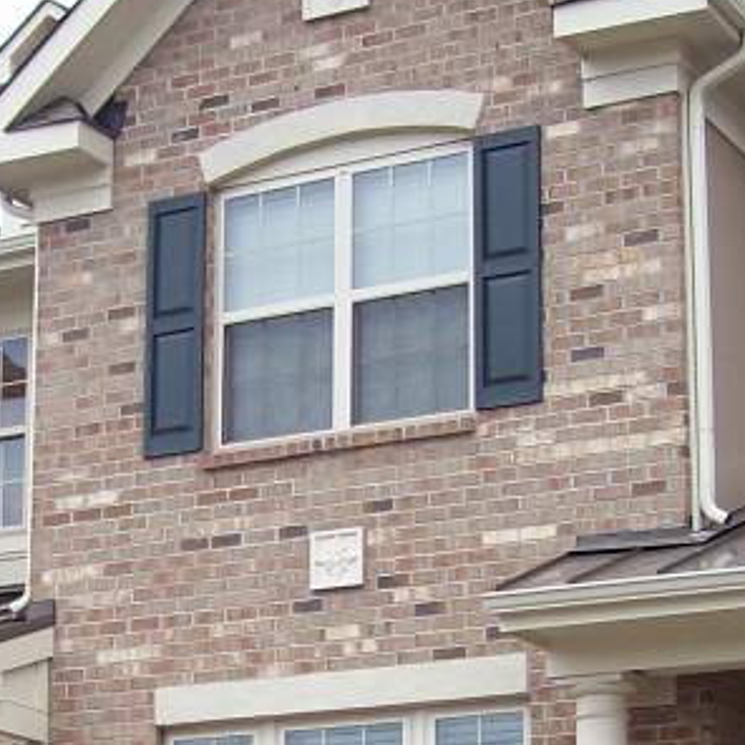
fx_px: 2678
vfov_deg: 15.6
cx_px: 174
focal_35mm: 110
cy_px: 690
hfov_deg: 15.8
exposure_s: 1/167
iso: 80
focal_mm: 6
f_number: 2.7
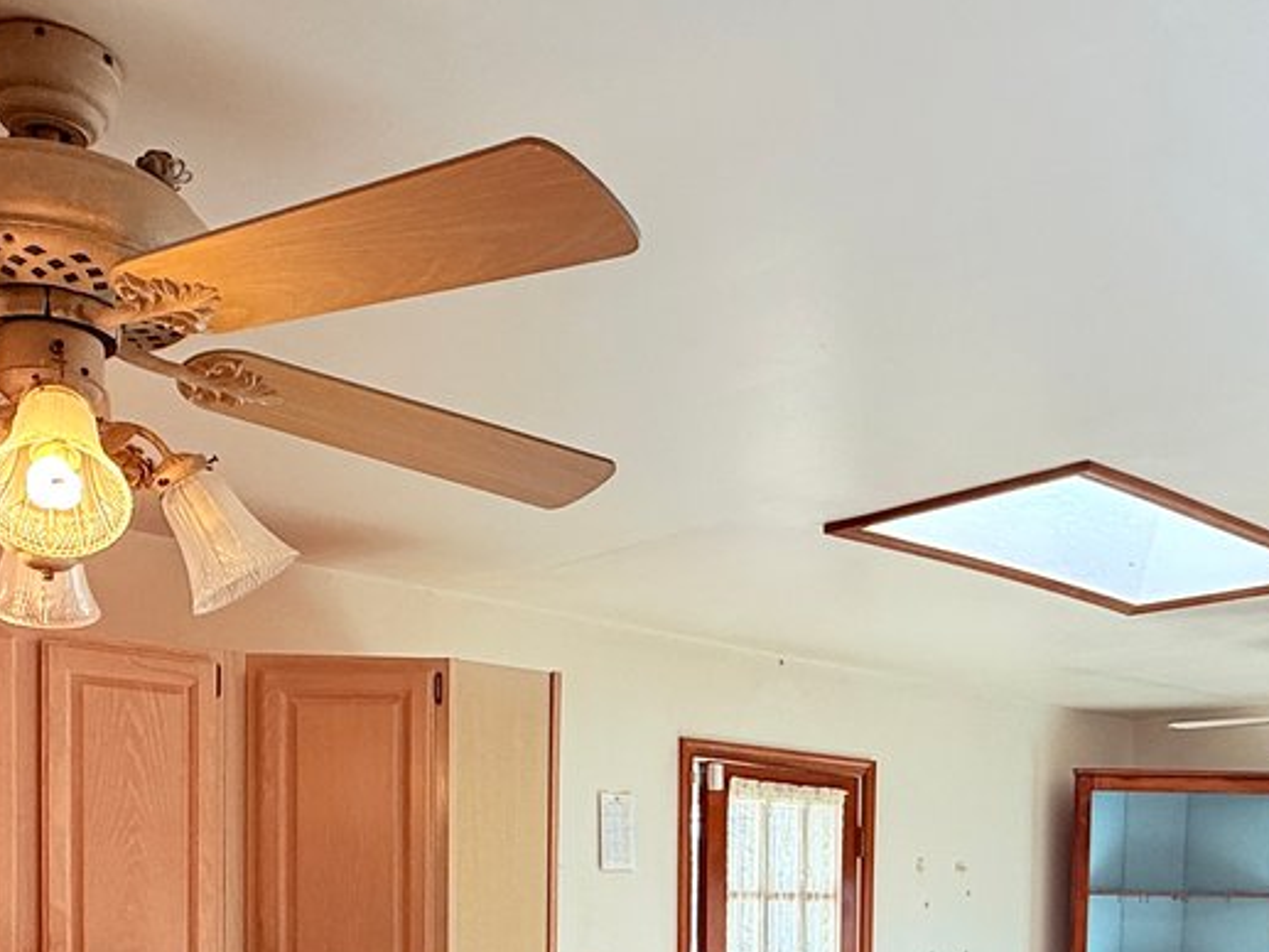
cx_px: 571
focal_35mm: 41
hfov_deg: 45.7
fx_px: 1503
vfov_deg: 32.3
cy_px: 961
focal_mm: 2.22
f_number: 2.2
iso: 100
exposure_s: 1/120
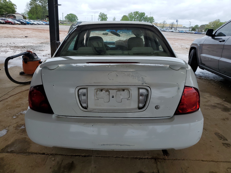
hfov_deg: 67.3
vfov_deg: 53.1
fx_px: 174
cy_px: 86
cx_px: 116
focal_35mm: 26
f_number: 1.5
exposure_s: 1/385
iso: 50
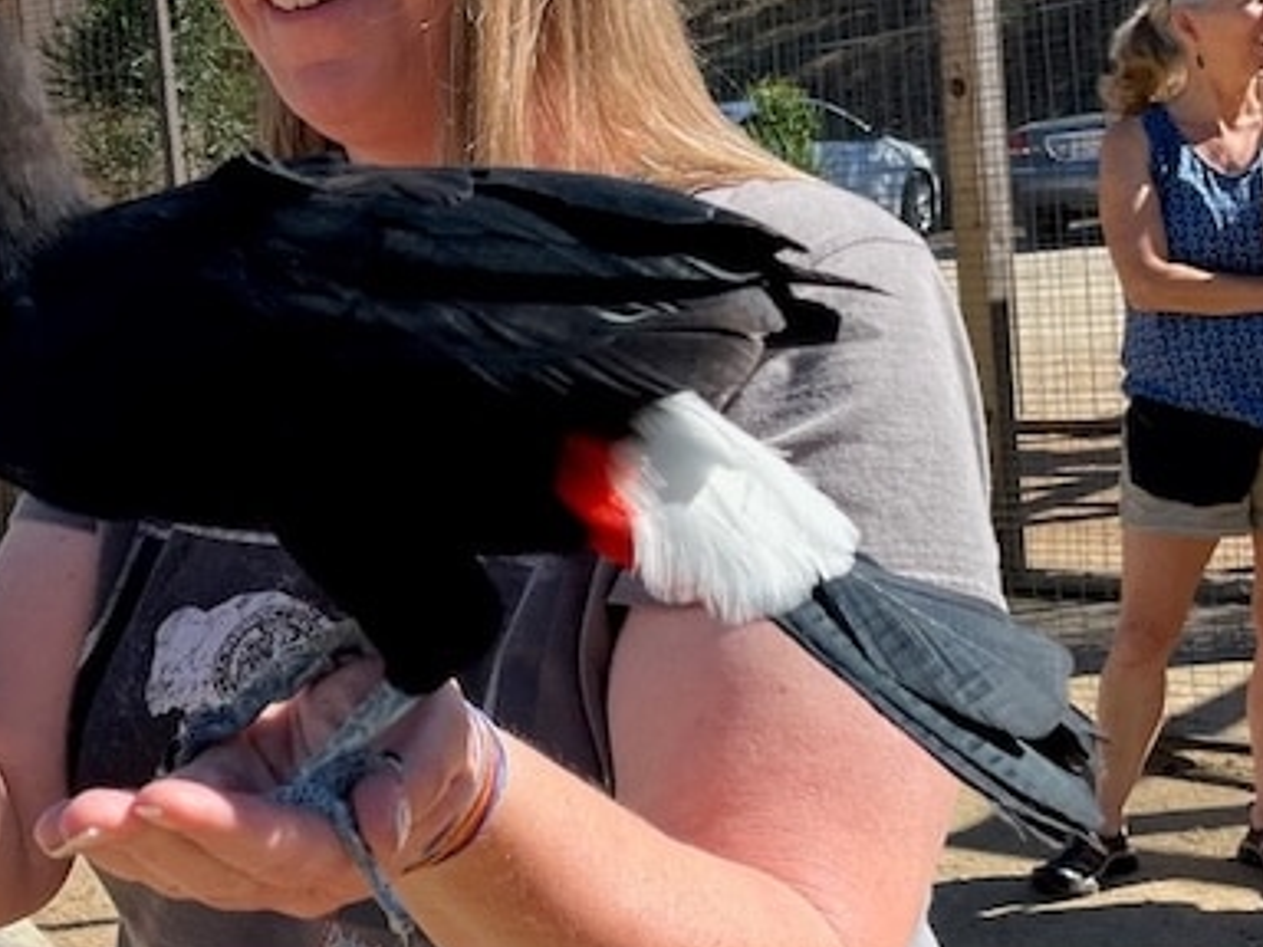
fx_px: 2372
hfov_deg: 28.6
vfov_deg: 22.6
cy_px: 464
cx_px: 115
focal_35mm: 65
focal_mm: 4.2
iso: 32
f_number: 1.6
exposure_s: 1/1511
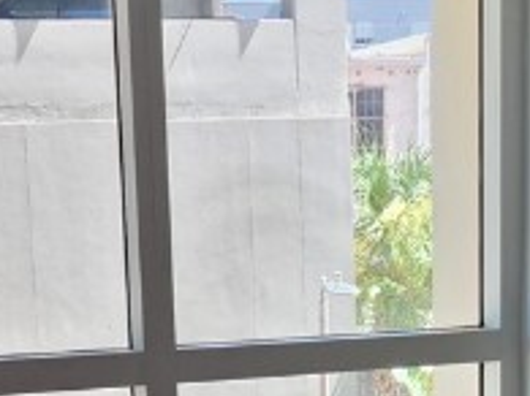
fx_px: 1851
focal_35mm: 121
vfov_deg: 11.7
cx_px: 242
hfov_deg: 16.3
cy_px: 597
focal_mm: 5.4
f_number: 1.8
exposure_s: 1/180
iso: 32
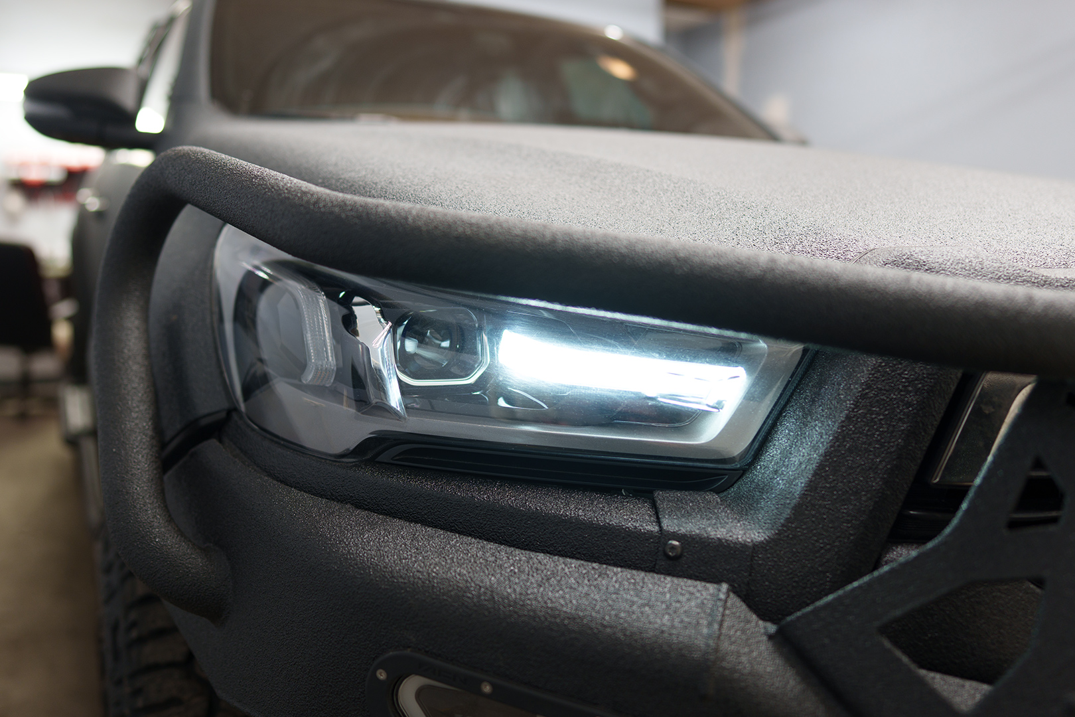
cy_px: 358
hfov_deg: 73.7
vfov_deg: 53.1
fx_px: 717
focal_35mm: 24
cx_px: 538
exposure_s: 1/50
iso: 160
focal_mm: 24
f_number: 1.4
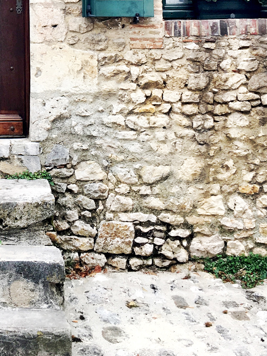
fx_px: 740
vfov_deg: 24.9
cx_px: -4
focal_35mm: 72
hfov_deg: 19.8
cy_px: -50
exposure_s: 1/170
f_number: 2.2
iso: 25
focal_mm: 4.15
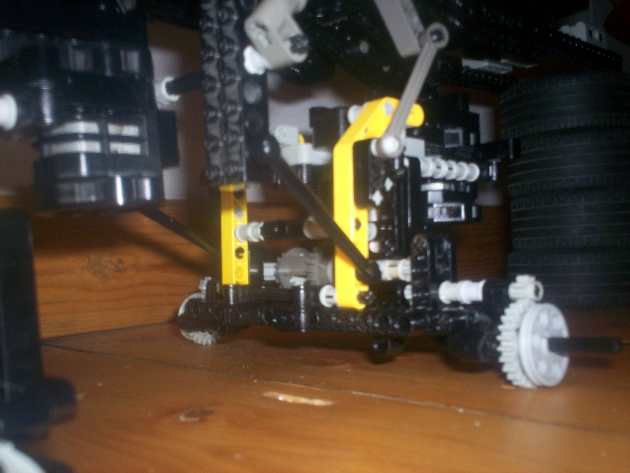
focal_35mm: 36
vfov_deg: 39.7
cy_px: 236
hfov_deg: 51.4
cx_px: 315
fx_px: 655
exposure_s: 1/60
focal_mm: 6
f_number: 4.5
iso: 140
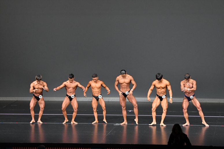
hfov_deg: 13.7
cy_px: 74
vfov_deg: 9.1
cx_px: 112
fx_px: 933
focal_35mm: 150
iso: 5000
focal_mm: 100
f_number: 5.6
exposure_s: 1/400
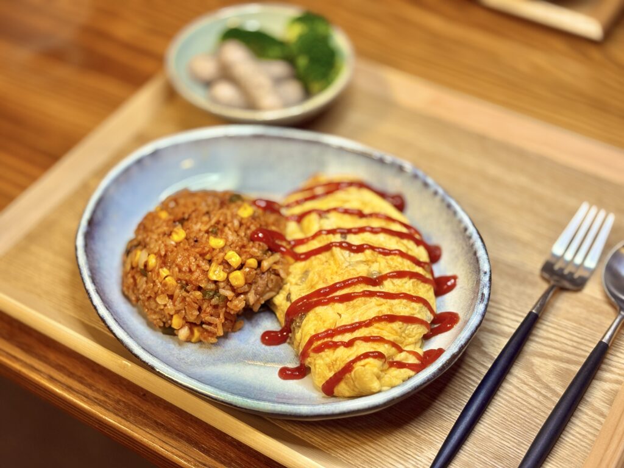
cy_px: 234
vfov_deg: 28.0
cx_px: 312
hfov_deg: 36.8
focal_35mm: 52
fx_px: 937
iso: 80
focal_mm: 5.96
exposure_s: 1/60
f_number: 1.6
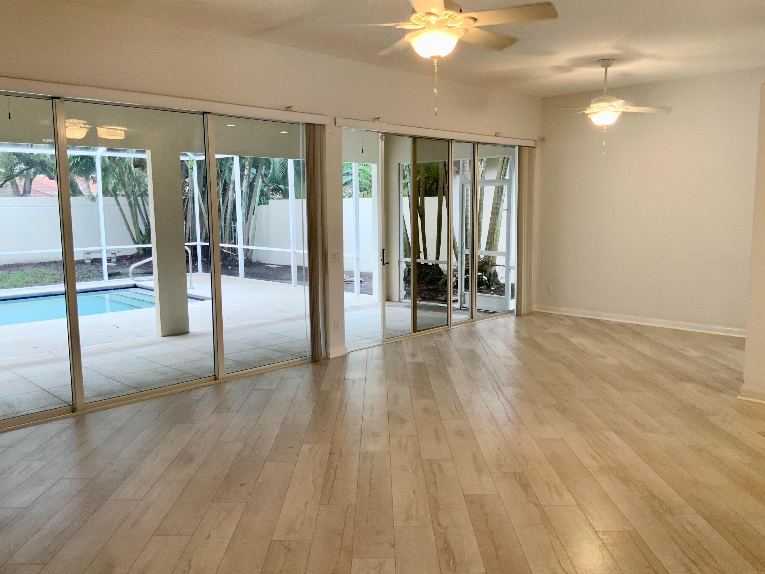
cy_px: 287
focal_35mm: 29
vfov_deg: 48.2
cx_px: 382
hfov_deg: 61.7
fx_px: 641
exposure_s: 1/60
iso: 80
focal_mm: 3
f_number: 1.8
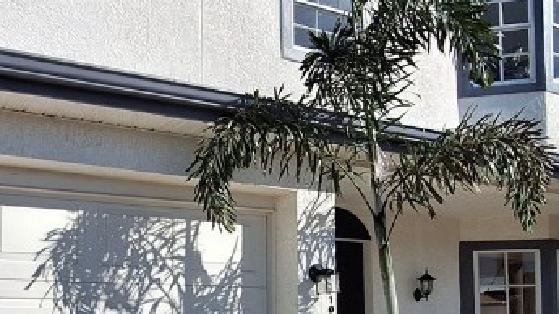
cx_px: 169
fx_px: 622
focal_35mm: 42
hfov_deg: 47.2
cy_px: 291
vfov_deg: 27.2
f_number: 2.2
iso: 40
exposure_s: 1/2817
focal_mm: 1.74
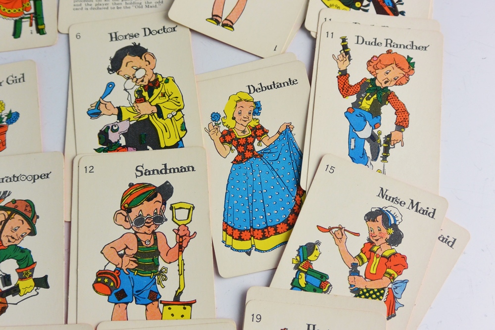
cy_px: 165
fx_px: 605
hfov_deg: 44.5
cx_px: 248
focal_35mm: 44
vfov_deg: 30.5
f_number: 4.2
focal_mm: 16.3
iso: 400
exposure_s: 1/60
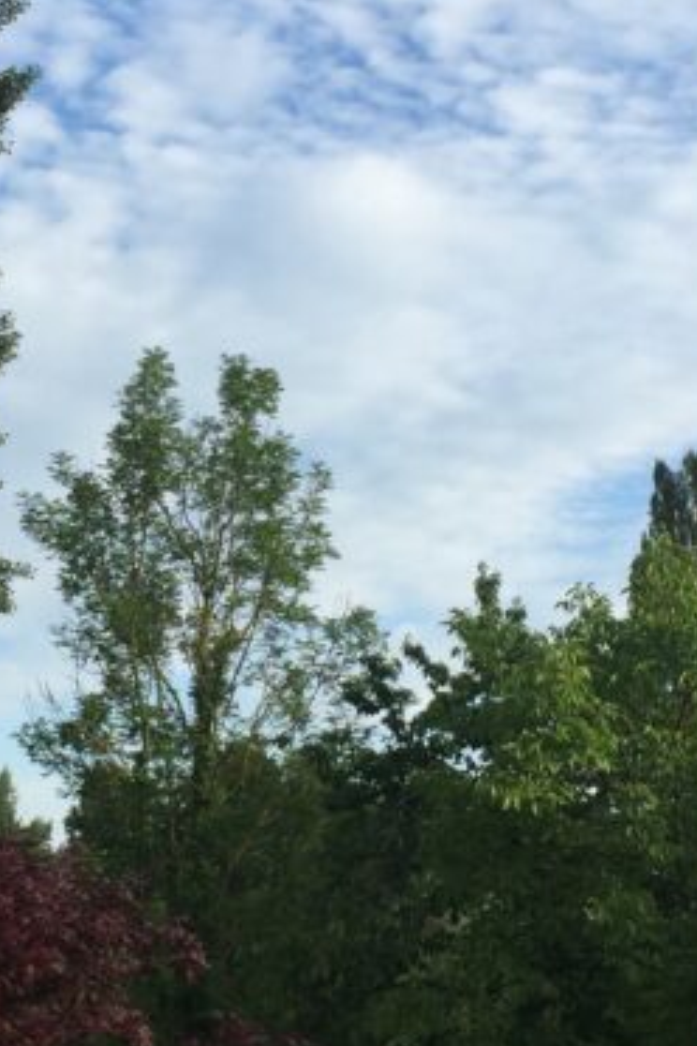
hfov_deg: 16.4
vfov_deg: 24.4
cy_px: 357
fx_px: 2410
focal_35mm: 83
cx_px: 197
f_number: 2.2
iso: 32
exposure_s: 1/842
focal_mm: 4.15
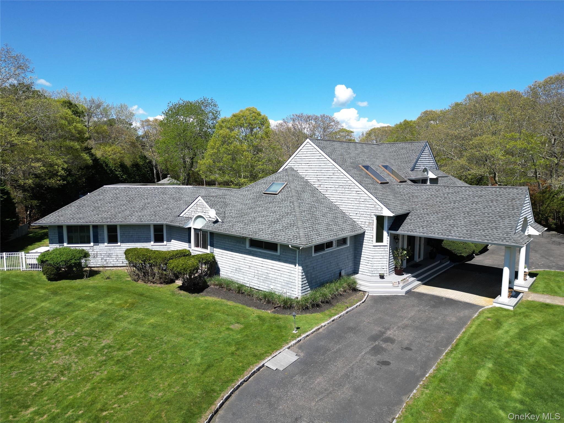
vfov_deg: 56.8
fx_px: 391
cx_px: 282
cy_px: 212
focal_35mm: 24
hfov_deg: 71.6
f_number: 1.7
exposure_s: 1/2000
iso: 100
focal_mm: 6.72
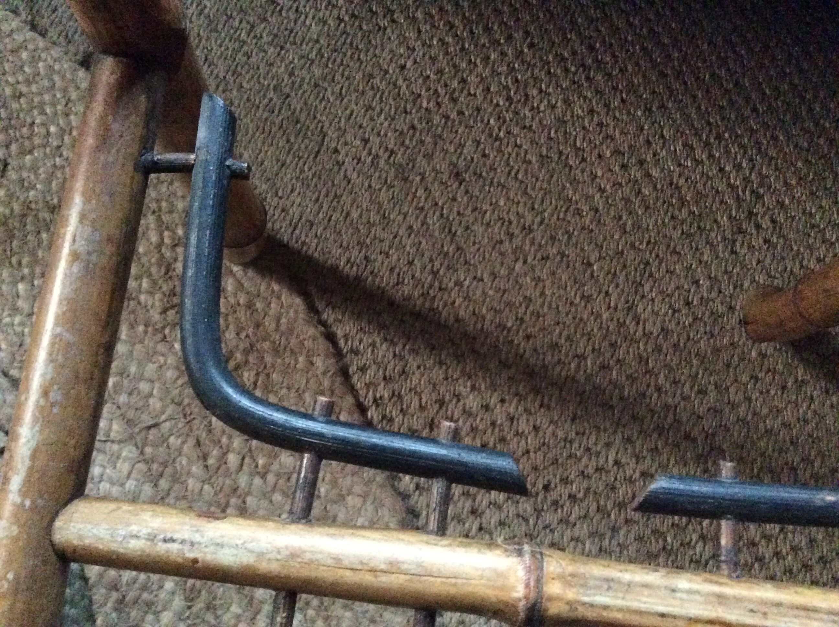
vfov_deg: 44.1
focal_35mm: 32
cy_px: 314
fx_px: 774
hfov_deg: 56.9
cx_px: 420
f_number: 2.4
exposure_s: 1/17
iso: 800
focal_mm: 3.3
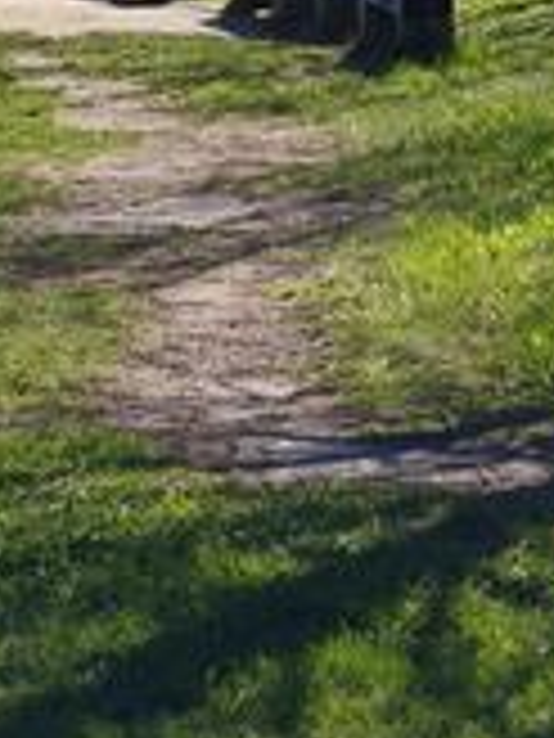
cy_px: -270
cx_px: 410
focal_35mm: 183
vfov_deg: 10.5
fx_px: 3905
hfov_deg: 8.1
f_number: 1.9
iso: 50
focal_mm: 7.1
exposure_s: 1/660
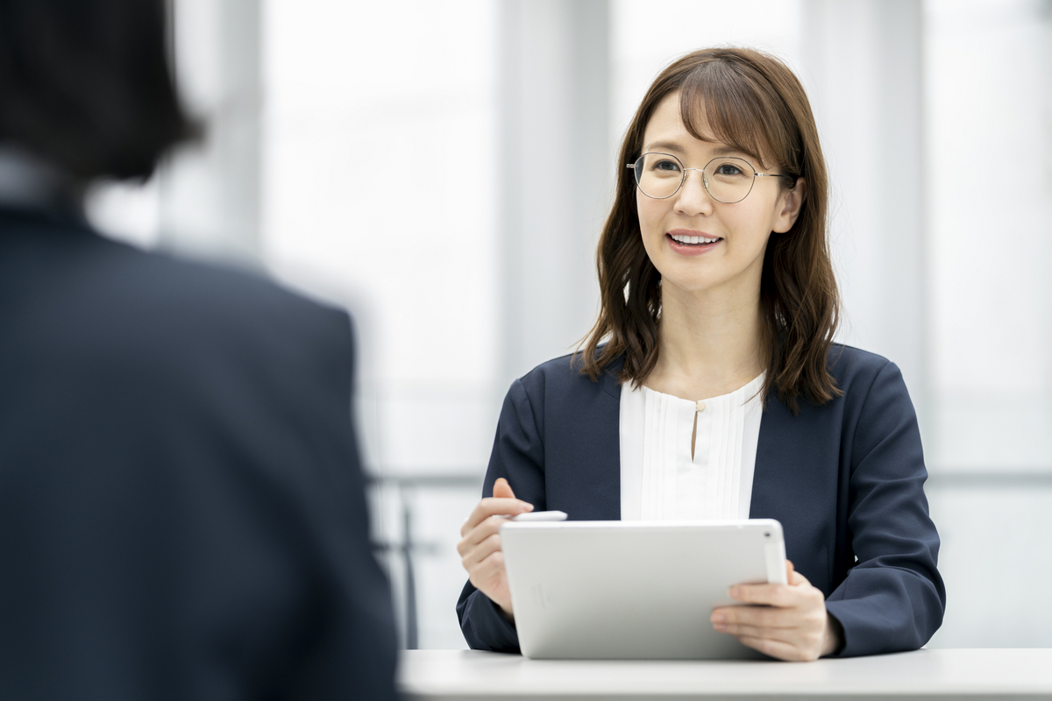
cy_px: 350
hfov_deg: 17.1
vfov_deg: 11.4
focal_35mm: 120
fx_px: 3506
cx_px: 526
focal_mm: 120
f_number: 2.8
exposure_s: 1/500
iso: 250
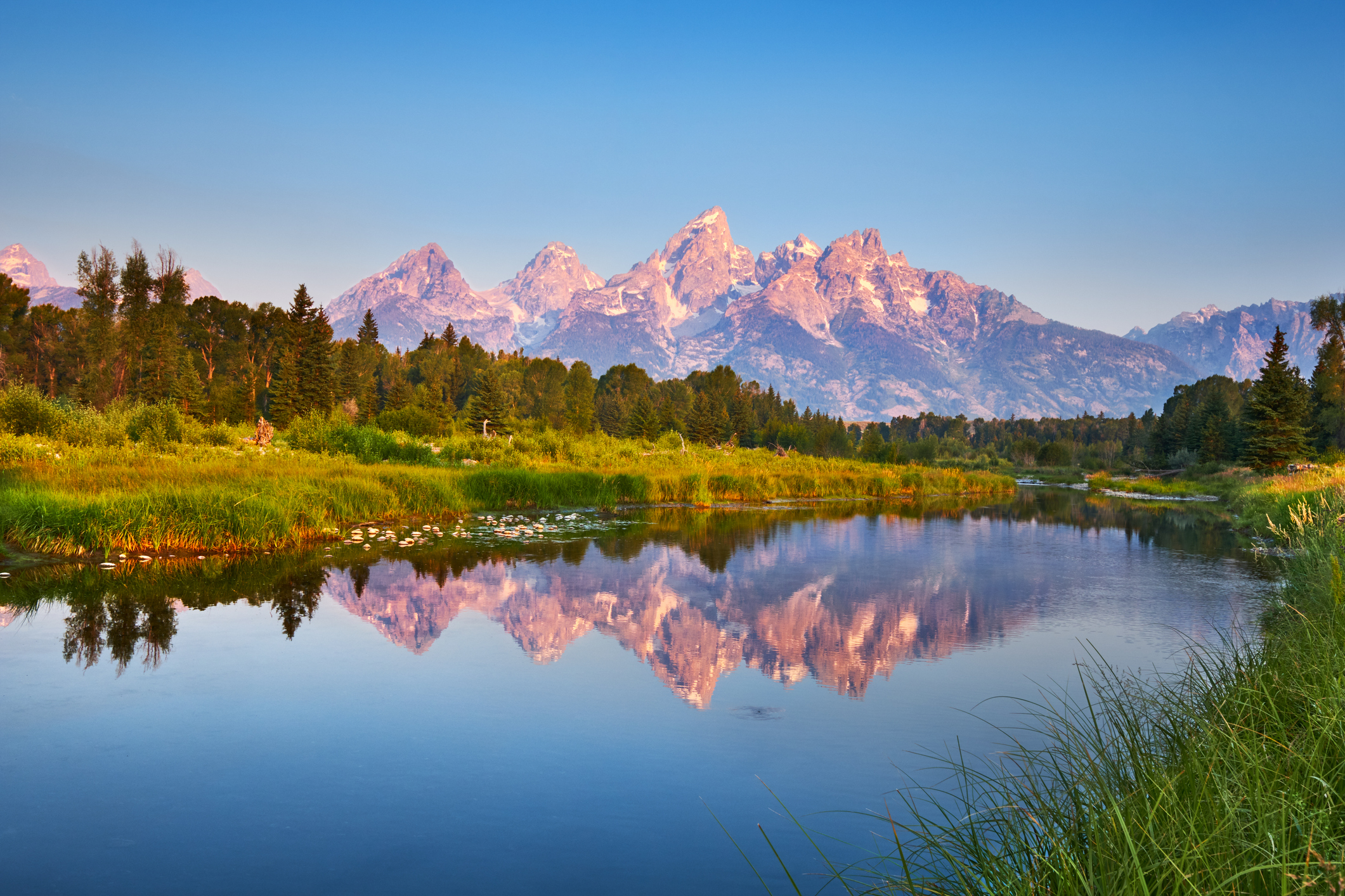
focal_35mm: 33
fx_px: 1233
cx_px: 672
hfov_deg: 57.2
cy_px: 448
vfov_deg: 40.0
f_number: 11
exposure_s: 1/42
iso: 200
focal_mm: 21.9
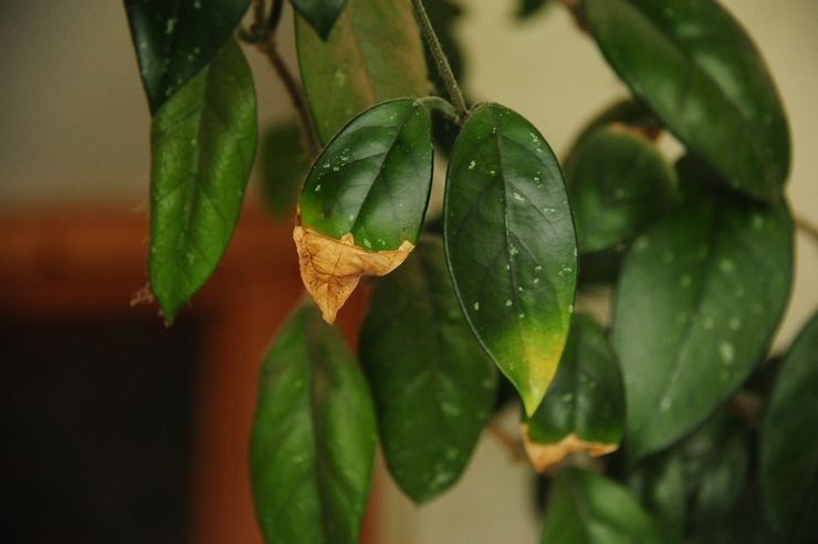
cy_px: 272
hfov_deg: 14.2
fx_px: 3292
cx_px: 409
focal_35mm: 145
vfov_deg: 9.4
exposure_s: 1/6
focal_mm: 145
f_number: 5.6
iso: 3200
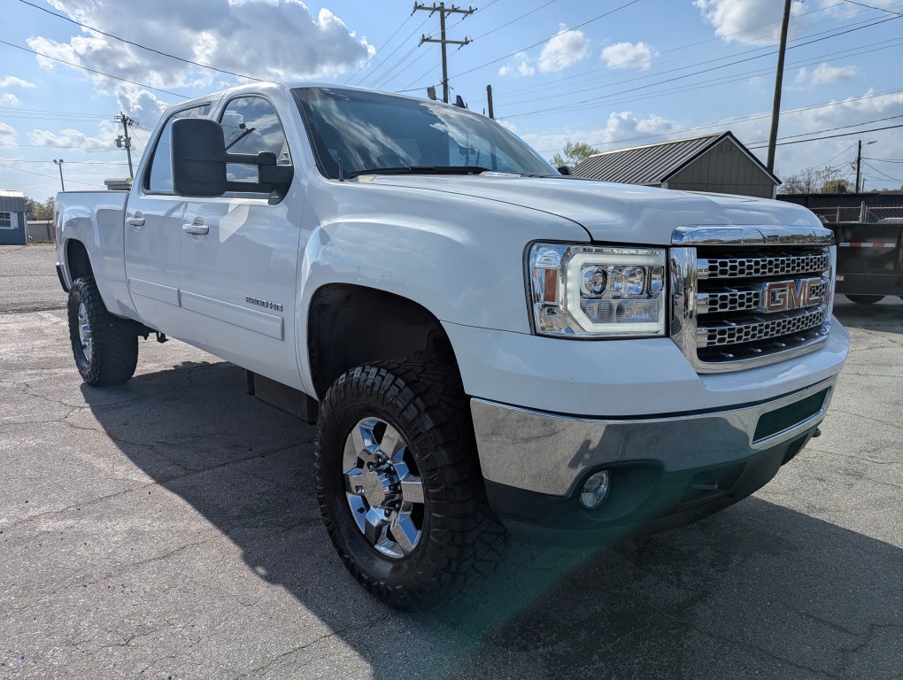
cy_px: 340
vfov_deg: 56.9
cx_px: 452
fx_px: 627
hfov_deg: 71.5
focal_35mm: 24
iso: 46
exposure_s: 1/5376
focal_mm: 6.81
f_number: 1.85
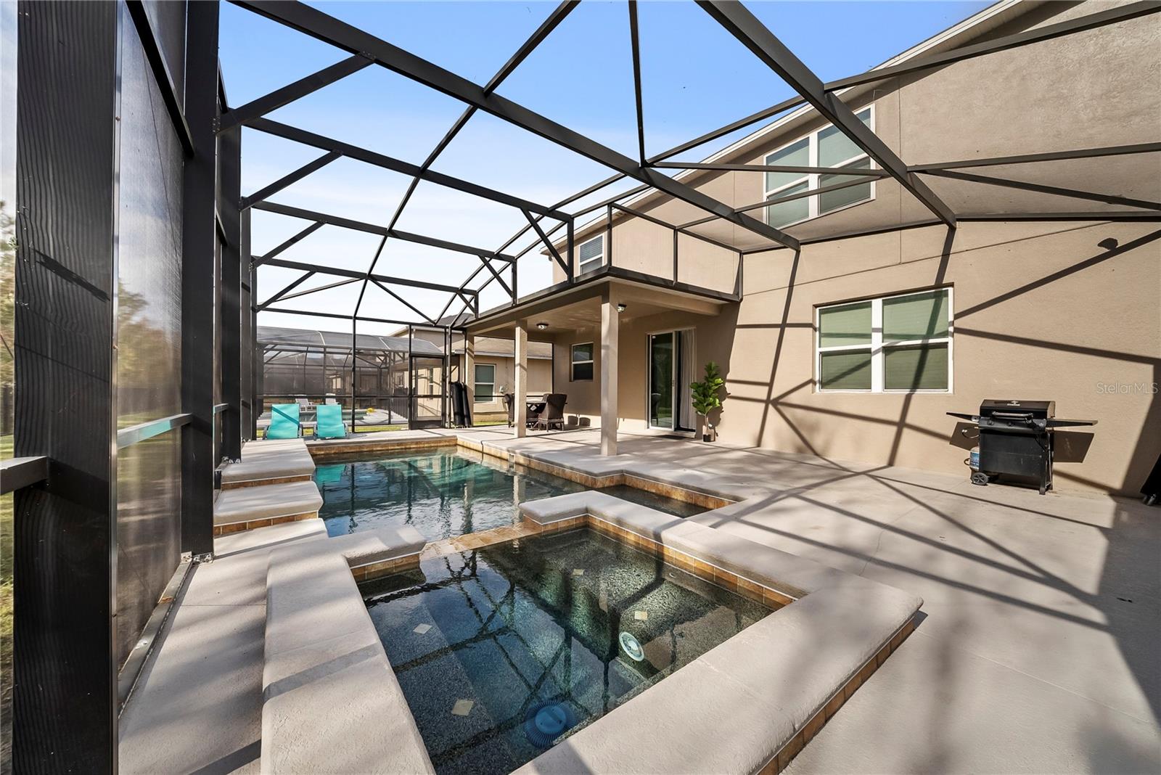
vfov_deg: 90.1
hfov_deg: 112.6
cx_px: 580
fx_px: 387
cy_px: 388
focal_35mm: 12
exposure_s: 1/100
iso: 320
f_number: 8
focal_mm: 12
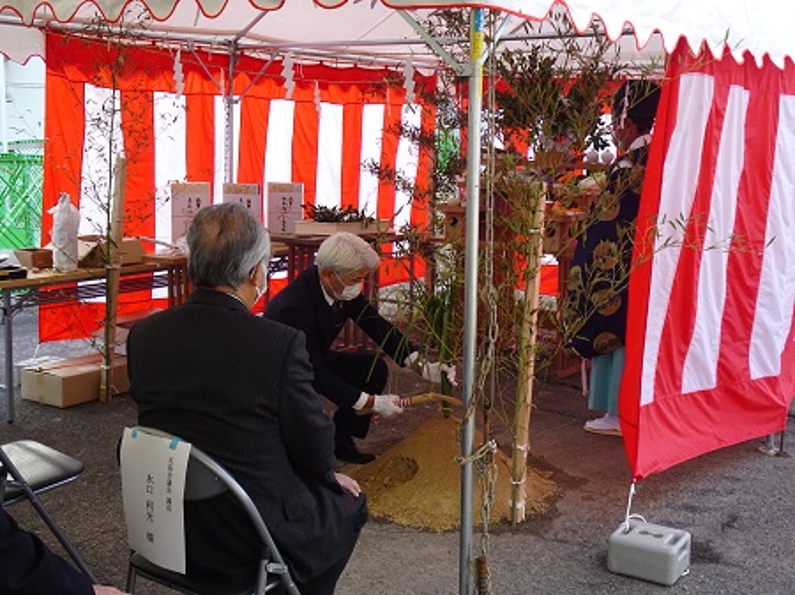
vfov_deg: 33.6
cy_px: 298
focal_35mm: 43
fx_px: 987
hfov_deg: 43.9
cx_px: 398
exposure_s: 1/160
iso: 200
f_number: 4.5
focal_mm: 7.06
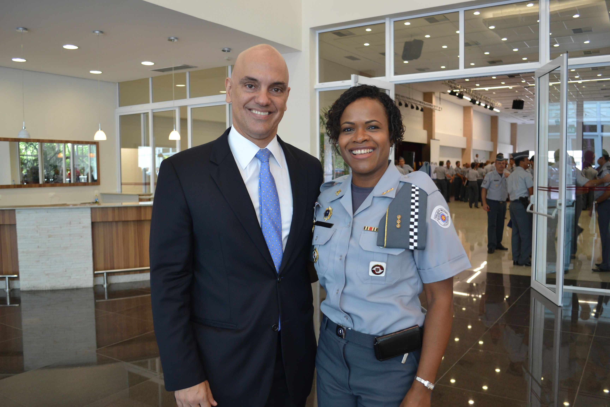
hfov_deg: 61.9
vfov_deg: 43.6
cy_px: 204
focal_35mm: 30
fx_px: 508
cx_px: 305
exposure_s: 1/40
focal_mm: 20
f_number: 3.8
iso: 400
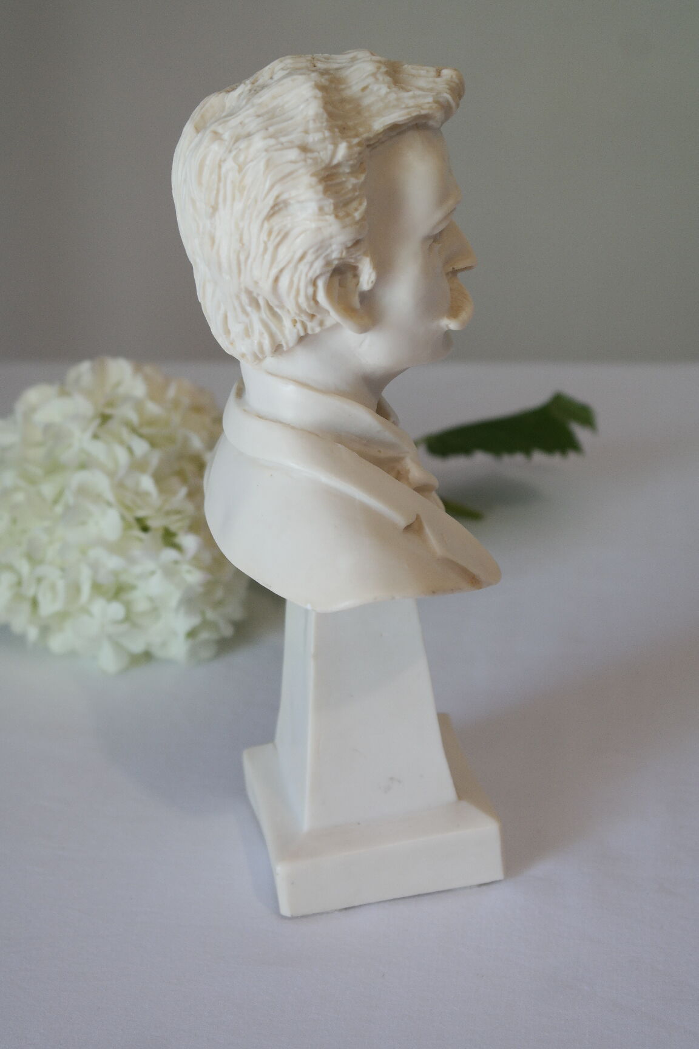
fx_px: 2009
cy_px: 524
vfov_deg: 29.2
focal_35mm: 69
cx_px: 350
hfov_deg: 19.7
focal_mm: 45
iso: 400
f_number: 5.6
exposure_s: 1/30
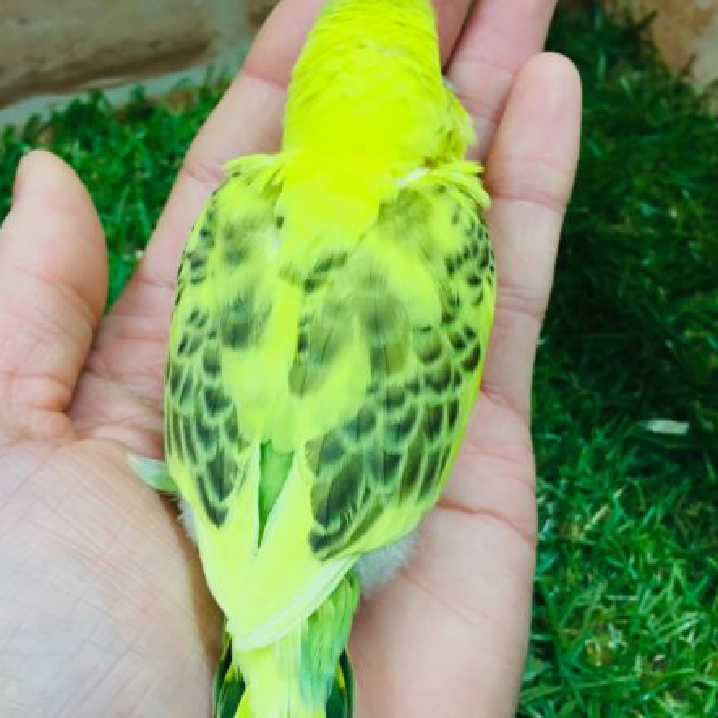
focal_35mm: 37
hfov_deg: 44.8
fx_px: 868
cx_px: 313
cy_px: 387
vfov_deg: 44.9
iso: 40
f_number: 2.2
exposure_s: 1/30
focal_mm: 4.15
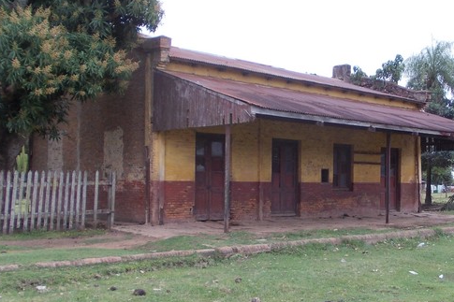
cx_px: 315
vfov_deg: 29.0
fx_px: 580
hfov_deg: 42.0
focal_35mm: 46
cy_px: 199
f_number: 2.7
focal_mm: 4
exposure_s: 1/320
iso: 80
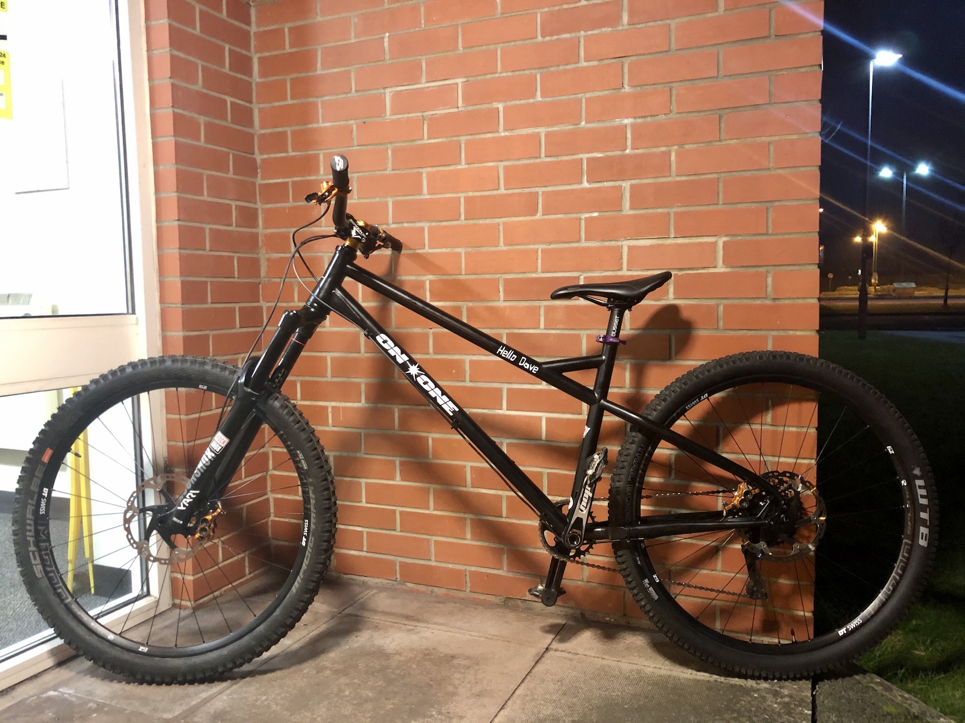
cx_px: 482
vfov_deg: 49.7
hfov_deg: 63.4
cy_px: 362
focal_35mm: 28
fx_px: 781
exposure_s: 1/4
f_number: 1.8
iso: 125
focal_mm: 4
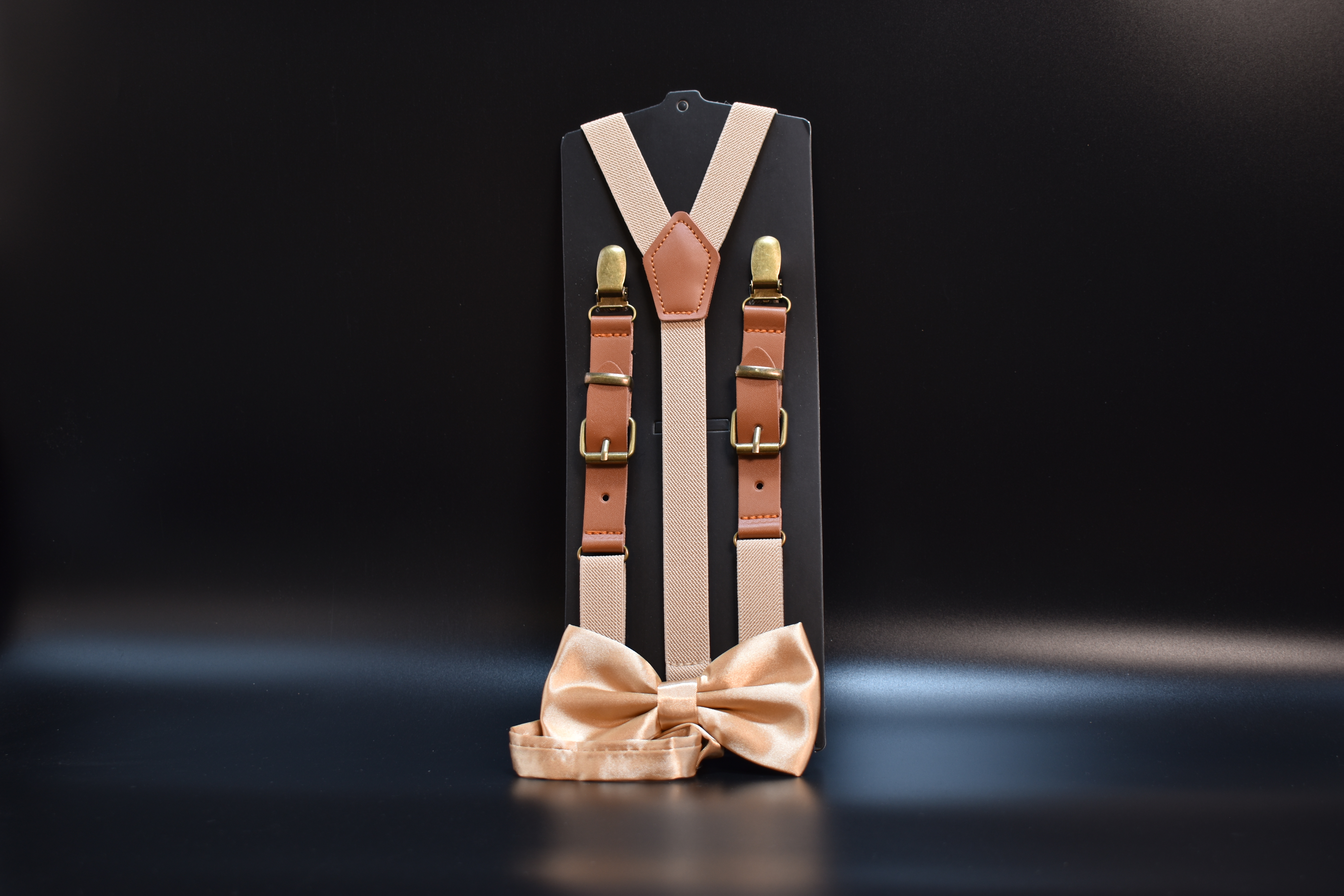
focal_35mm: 51
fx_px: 1904
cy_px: 448
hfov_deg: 38.9
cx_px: 672
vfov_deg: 26.5
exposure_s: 1/13
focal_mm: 34
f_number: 4.5
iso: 100
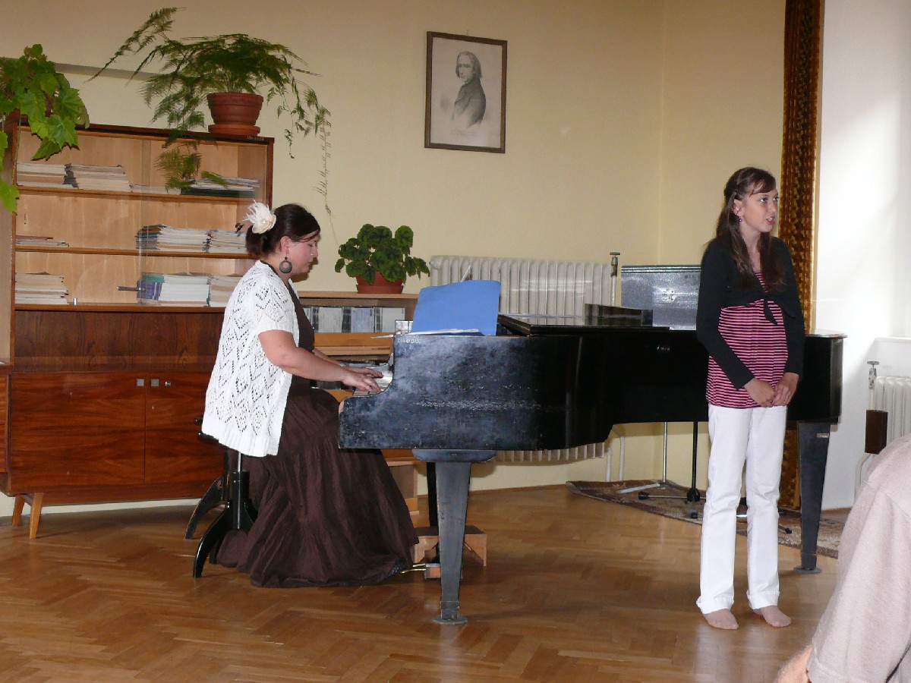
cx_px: 456
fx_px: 1395
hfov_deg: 36.2
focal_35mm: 53
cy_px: 342
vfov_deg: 27.5
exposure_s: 1/30
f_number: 3.2
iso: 200
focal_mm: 9.5
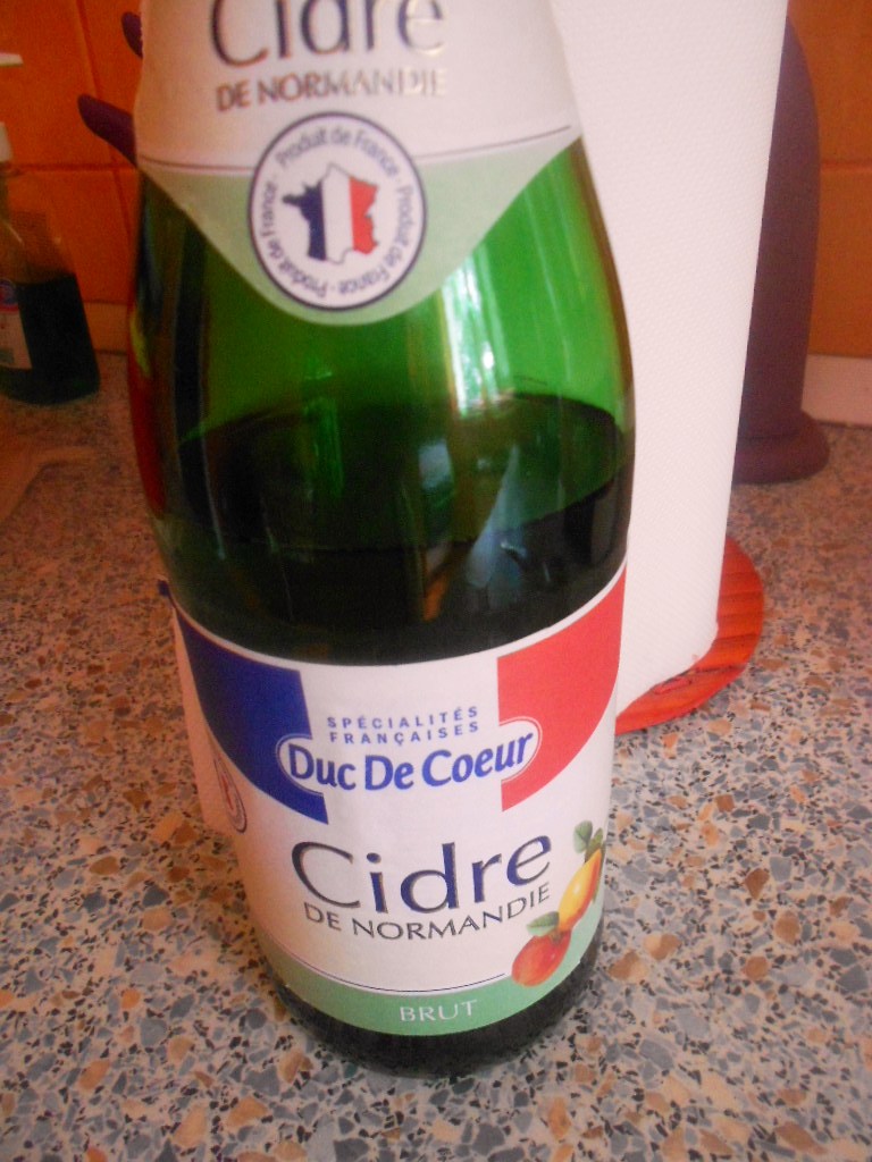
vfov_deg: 67.3
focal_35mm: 26
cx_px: 436
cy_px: 581
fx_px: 873
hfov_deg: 53.1
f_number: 3.2
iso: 400
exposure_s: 1/30
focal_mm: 4.6
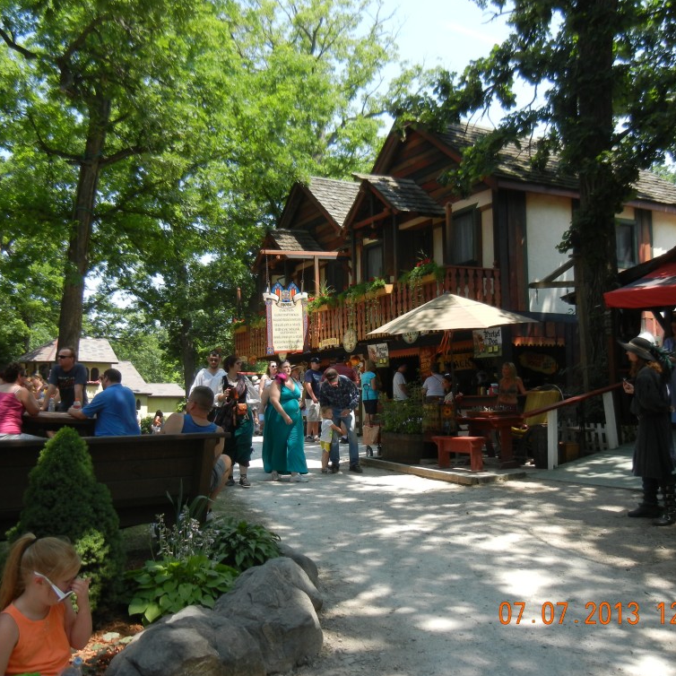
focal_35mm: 36
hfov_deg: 46.0
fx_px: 795
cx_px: 322
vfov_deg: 46.0
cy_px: 341
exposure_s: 1/501
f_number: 3.5
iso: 160
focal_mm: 5.4
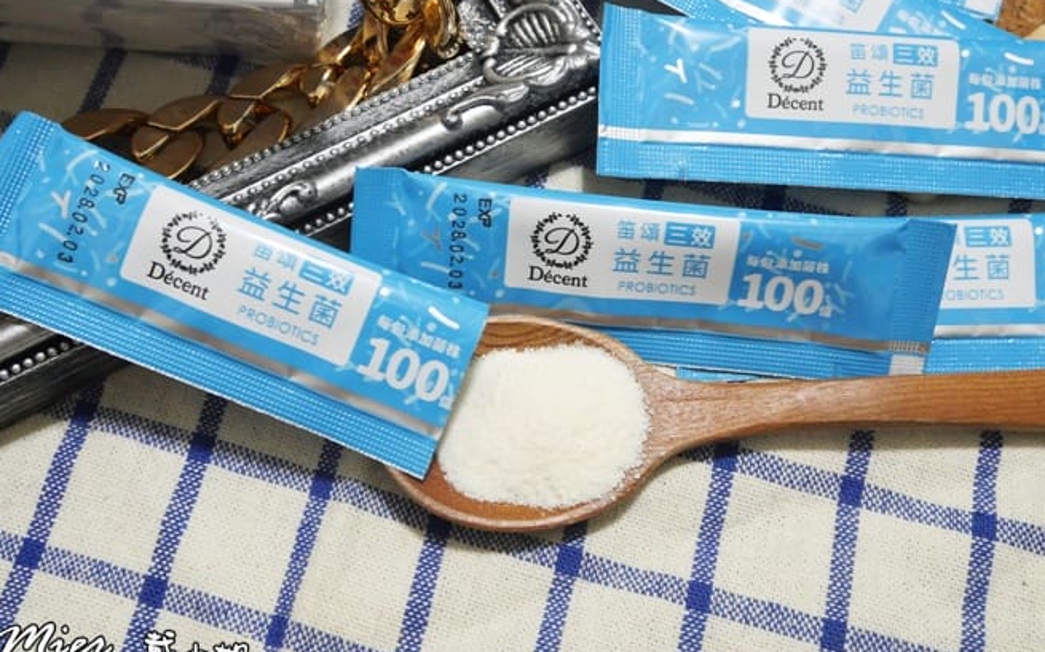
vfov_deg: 31.2
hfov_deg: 48.2
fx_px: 1167
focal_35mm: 41
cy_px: 277
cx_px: 519
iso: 3200
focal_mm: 19
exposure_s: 1/50
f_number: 6.3
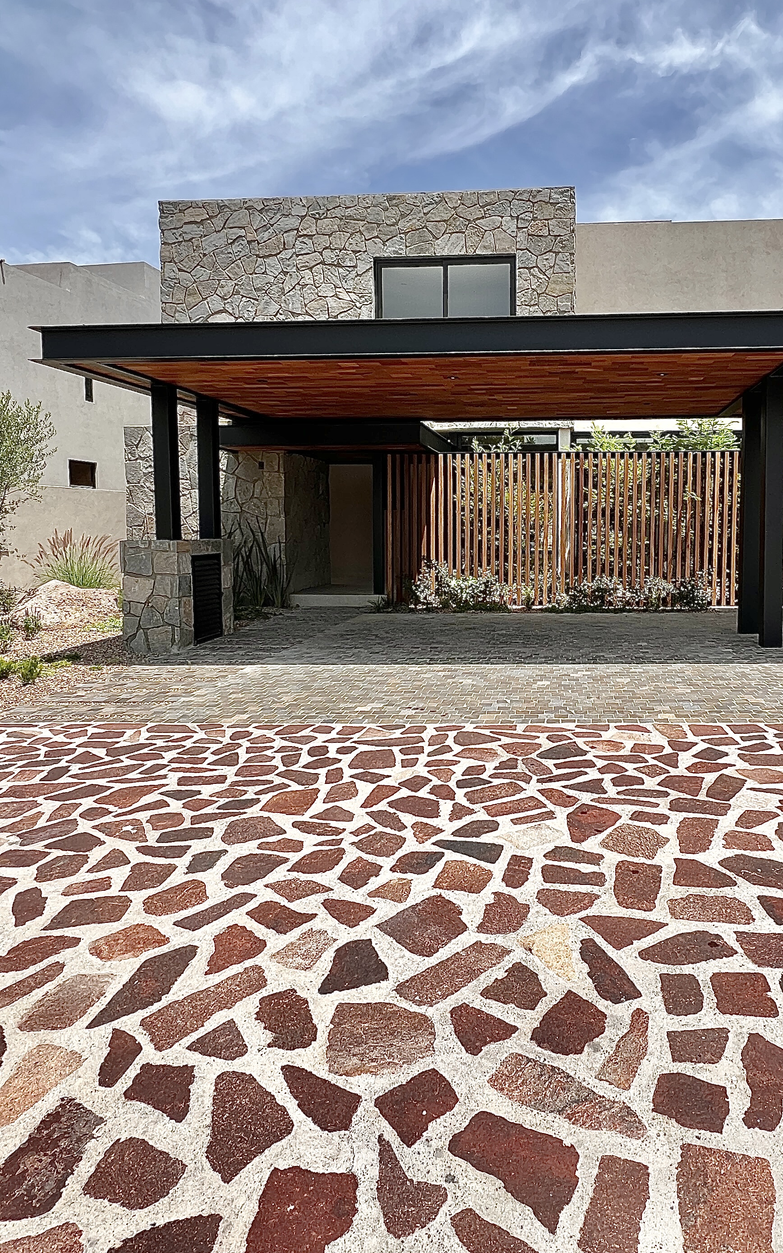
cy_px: 576
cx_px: 512
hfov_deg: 58.5
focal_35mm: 20
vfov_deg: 84.9
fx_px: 683
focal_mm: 1.57
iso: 32
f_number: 1.8
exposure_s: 1/1248
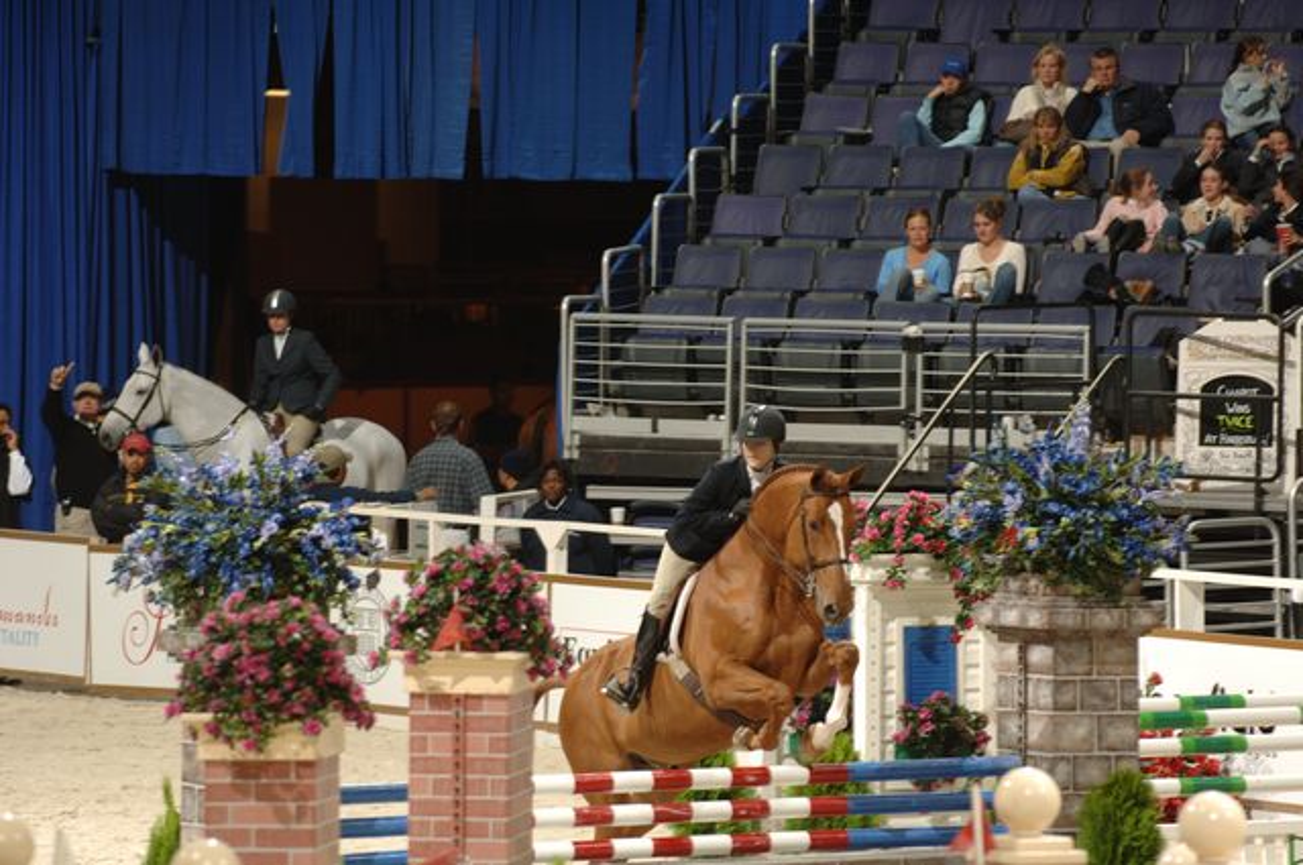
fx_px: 10844
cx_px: 652
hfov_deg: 6.9
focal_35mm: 300
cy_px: 432
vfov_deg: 4.6
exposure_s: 1/250
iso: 200
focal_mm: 200
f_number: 4.5
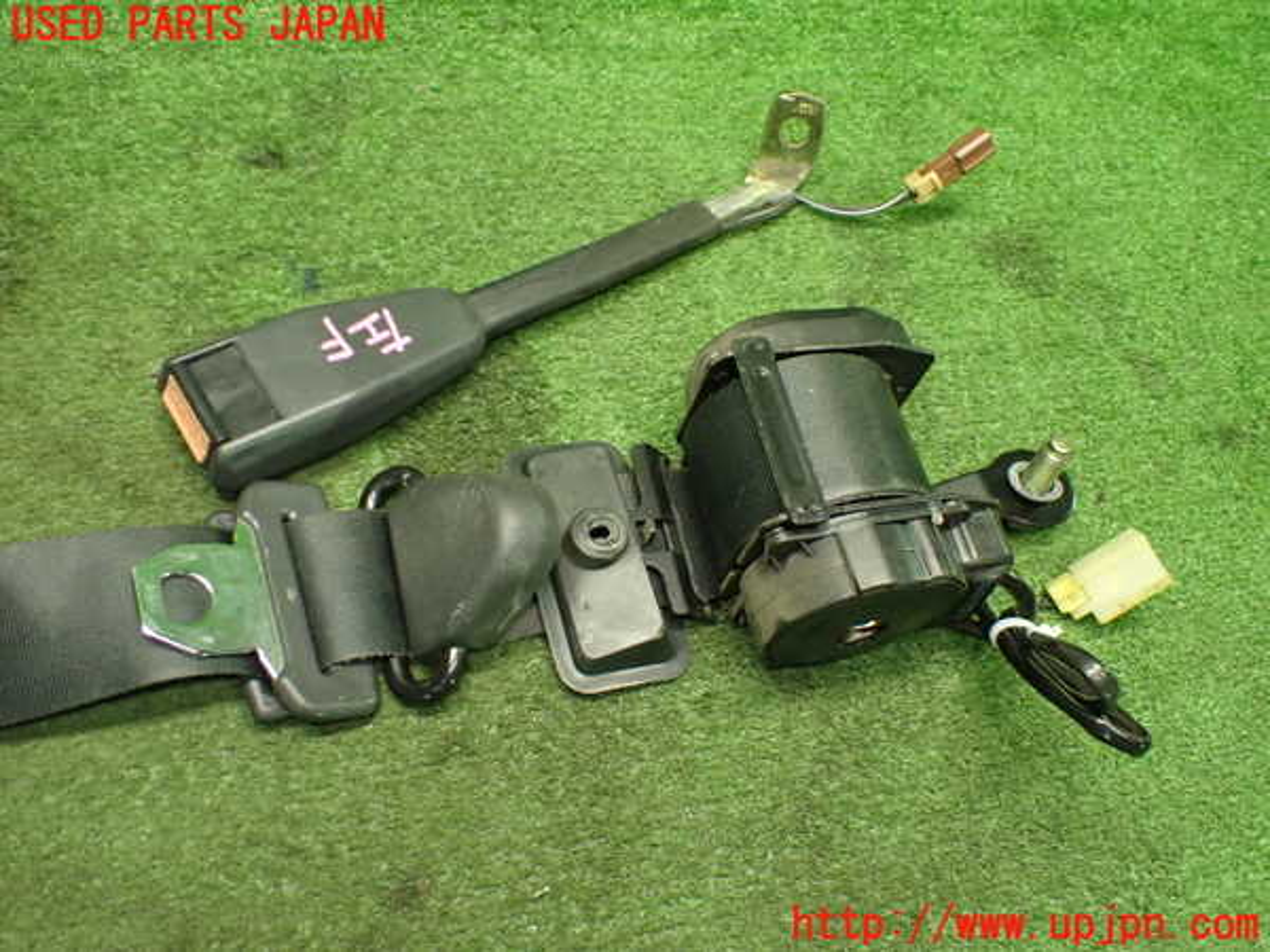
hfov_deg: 60.0
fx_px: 1101
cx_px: 635
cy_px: 476
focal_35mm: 30
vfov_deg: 46.8
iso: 800
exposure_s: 1/80
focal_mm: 5.4
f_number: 2.3
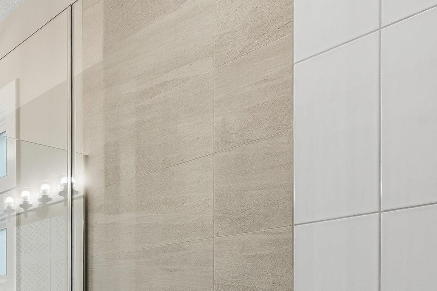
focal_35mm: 38
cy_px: 323
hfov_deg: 37.6
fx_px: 461
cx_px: -93
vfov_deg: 31.0
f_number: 8
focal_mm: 14
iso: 100
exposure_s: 1/25
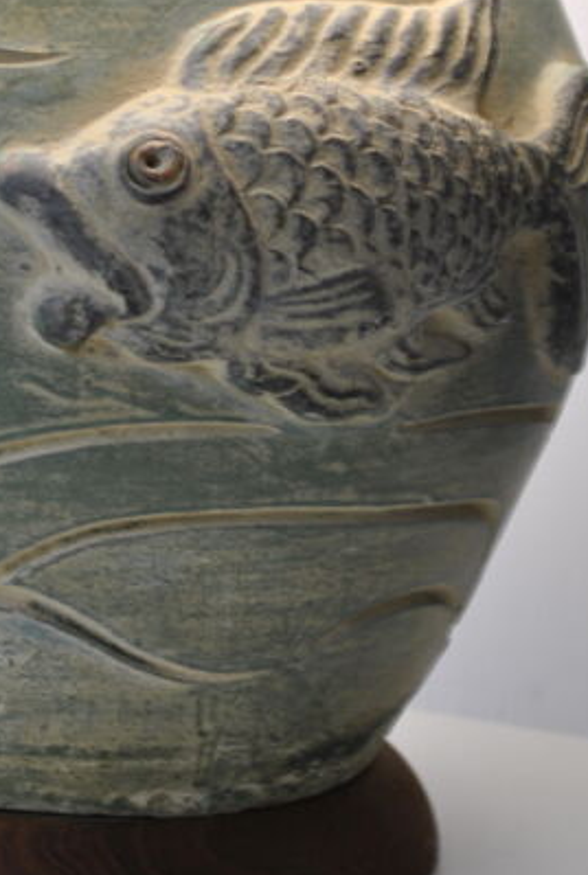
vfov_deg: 16.9
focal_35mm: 121
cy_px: 303
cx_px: 50
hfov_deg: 11.3
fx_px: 2949
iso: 200
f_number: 5
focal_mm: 36
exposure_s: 1/13
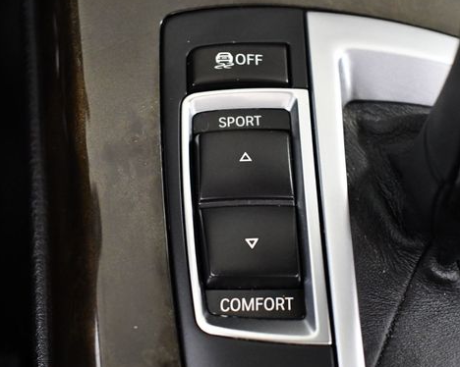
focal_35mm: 54
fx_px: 735
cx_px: 257
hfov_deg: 34.7
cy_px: 197
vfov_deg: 28.1
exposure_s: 1/100
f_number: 3.8
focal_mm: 21
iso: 3200
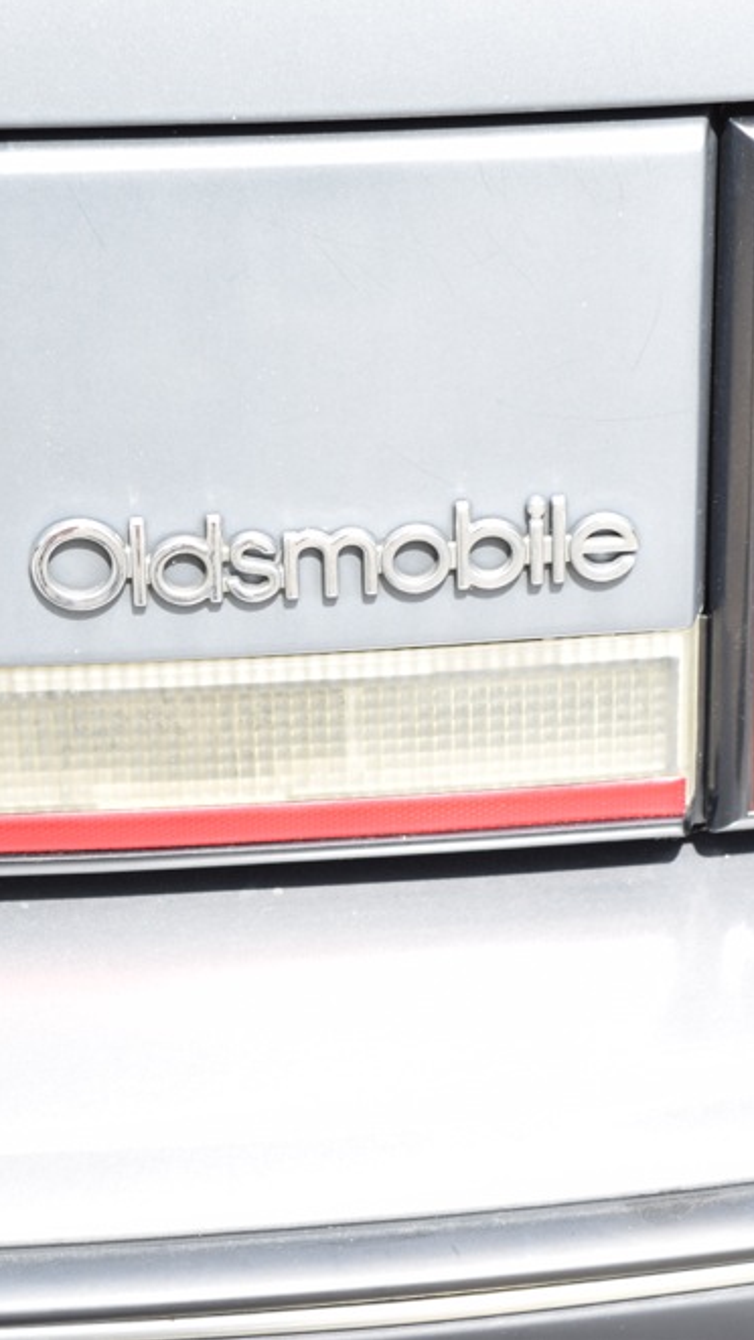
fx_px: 4647
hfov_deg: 9.3
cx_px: 507
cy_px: 666
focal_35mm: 131
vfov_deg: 16.4
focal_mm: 55
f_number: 5.6
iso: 100
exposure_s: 1/100
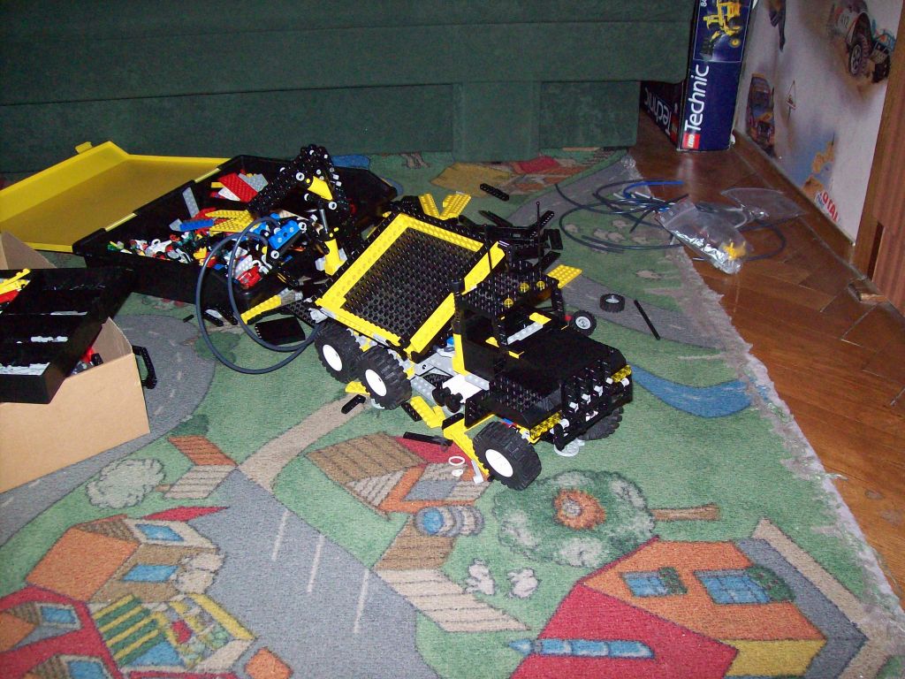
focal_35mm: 36
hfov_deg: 51.4
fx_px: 941
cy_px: 340
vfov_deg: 39.7
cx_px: 452
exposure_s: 1/64
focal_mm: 6
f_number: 2.7
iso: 200
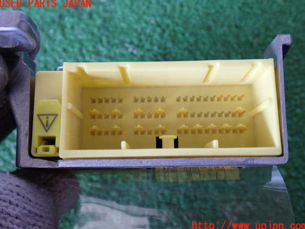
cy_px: 115
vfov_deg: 38.7
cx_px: 153
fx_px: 326
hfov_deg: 50.1
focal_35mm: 37
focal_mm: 6.37
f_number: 2.5
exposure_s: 1/50
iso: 200
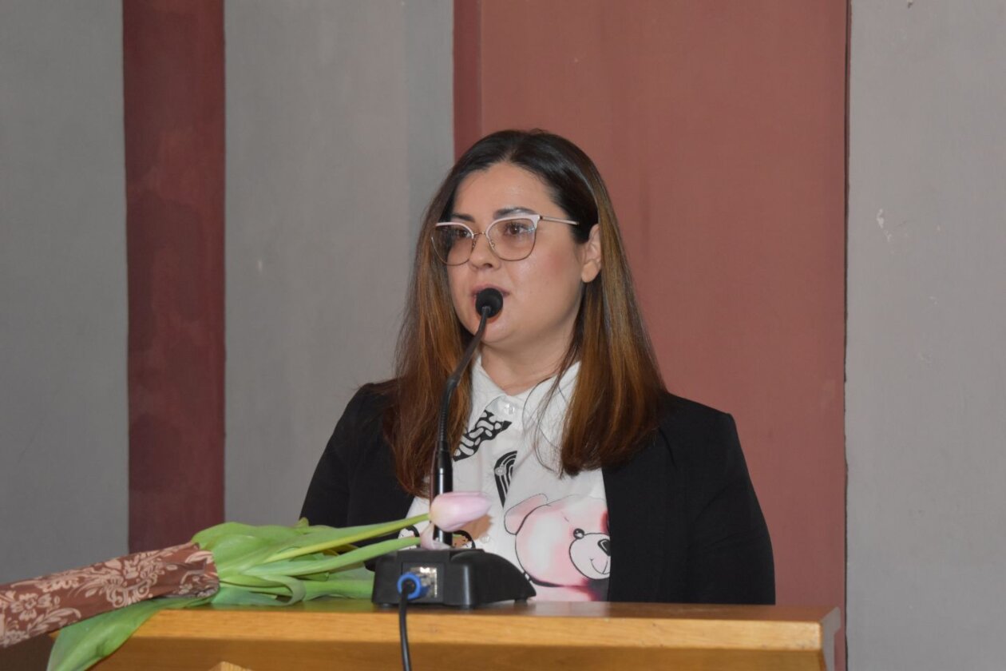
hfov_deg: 24.6
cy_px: 336
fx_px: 2305
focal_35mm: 82
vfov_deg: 16.6
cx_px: 503
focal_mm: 55
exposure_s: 1/60
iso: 2500
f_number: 5.6
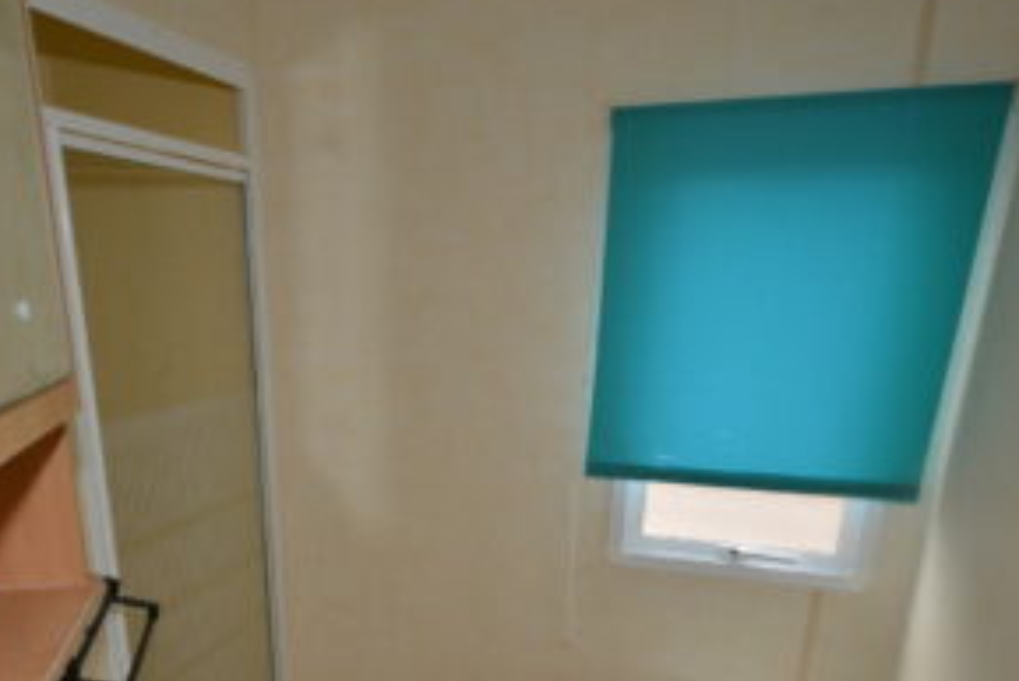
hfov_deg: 64.8
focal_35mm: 28
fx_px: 793
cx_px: 405
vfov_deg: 42.7
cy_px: 610
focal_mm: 10
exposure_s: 1/60
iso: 400
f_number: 4
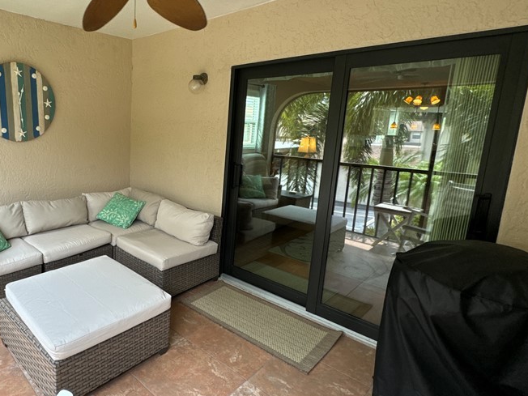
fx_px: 336
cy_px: 181
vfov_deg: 61.0
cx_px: 149
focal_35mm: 22
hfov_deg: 72.4
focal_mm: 2.22
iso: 80
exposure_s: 1/121
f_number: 2.2
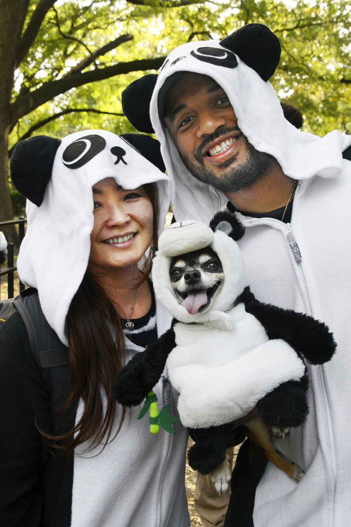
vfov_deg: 55.8
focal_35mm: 34
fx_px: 497
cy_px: 264
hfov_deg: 38.9
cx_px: 176
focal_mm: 34
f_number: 5
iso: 1000
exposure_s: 1/320
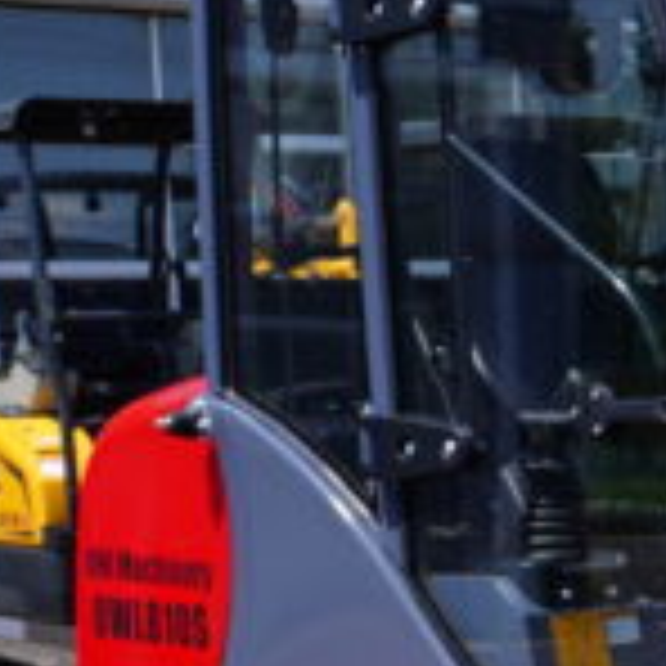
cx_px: 1840
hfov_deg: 10.0
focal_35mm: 141
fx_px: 3069
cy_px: 736
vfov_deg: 12.2
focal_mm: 16
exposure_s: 1/500
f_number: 5
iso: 100
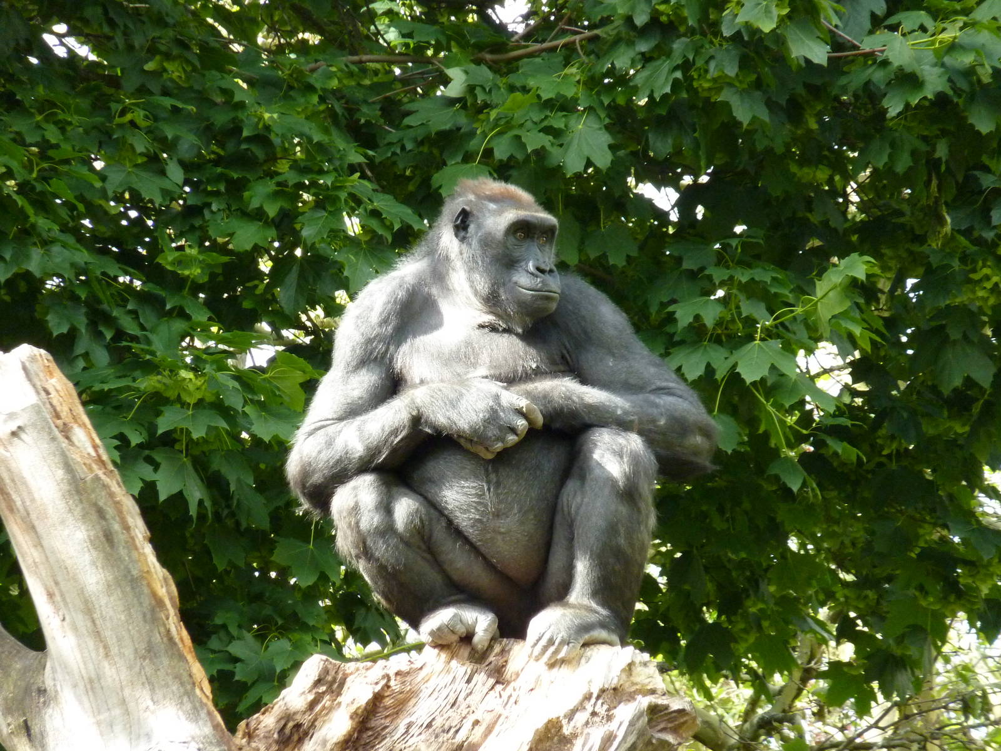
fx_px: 8675
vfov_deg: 5.0
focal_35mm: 300
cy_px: 376
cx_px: 500
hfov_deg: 6.6
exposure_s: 1/160
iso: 400
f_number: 4.9
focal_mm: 49.2
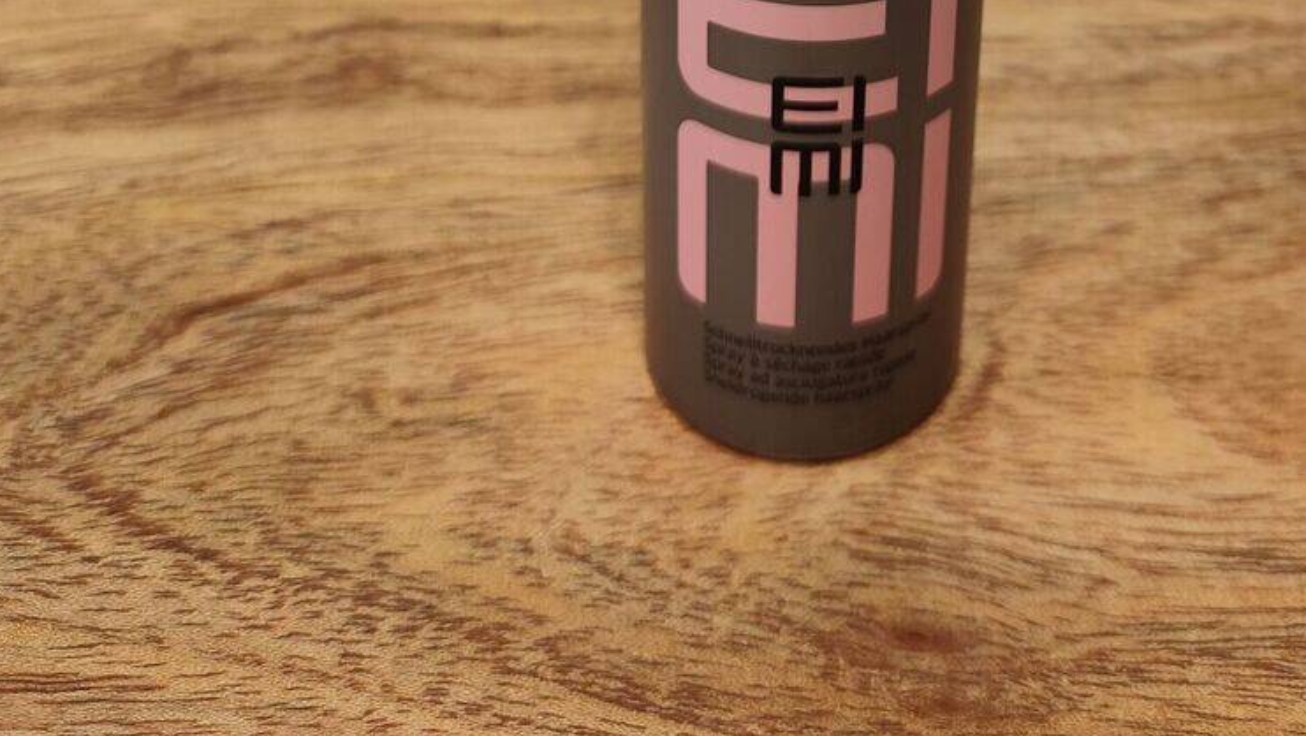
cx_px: 875
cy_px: -428
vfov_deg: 19.0
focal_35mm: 54
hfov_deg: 38.0
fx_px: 1871
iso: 500
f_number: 1.65
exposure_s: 1/100
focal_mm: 6.19
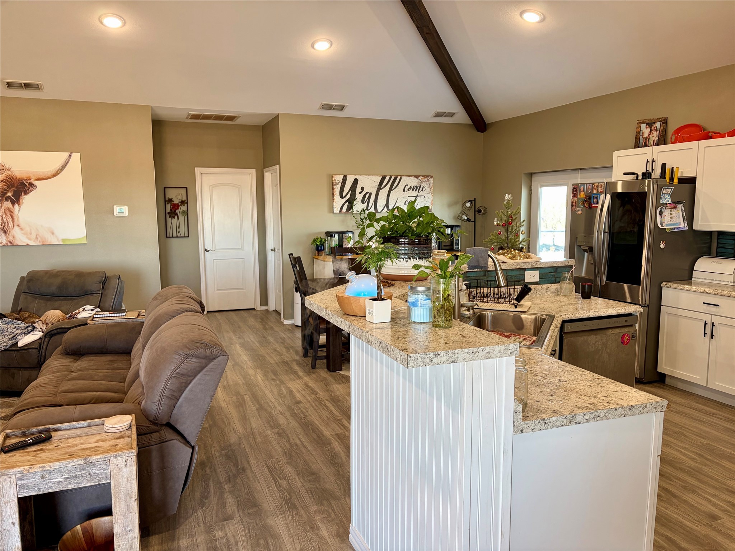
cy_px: 276
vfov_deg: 53.1
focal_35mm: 26
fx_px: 552
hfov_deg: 67.3
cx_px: 368
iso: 100
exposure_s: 1/60
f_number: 1.6
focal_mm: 5.96
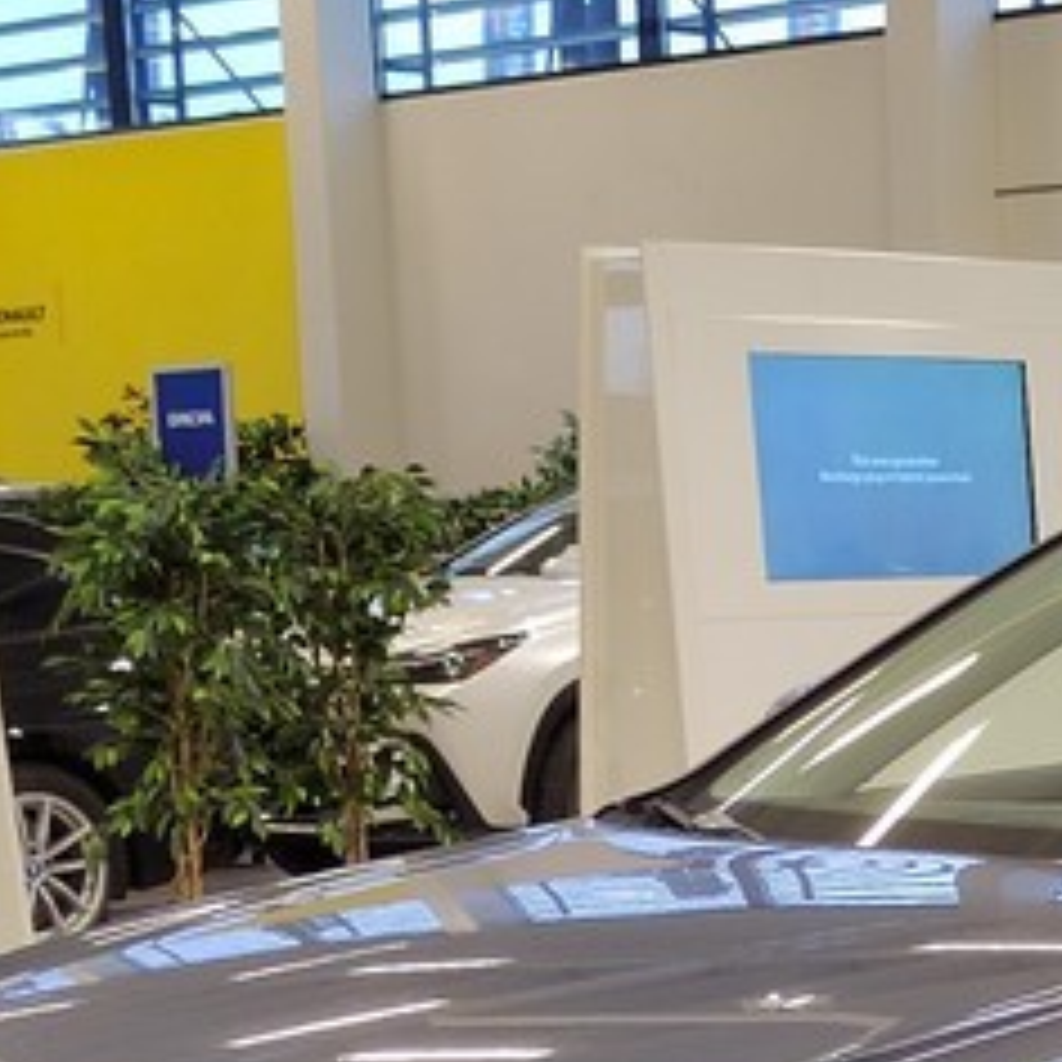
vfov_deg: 15.3
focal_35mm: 110
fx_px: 3818
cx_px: 1258
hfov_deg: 15.3
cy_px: 1256
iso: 706
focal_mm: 5.52
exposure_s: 1/100
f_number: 1.9
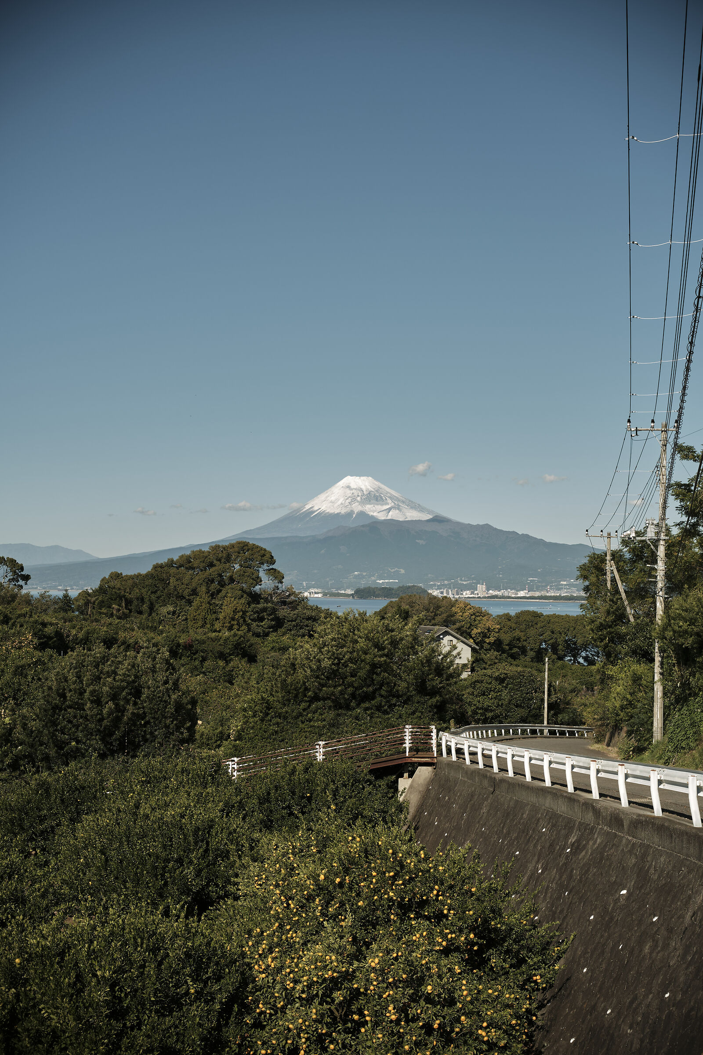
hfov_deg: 32.6
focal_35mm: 41
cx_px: 352
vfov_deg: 47.4
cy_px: 528
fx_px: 1201
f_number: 5.6
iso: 125
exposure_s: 1/640
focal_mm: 27
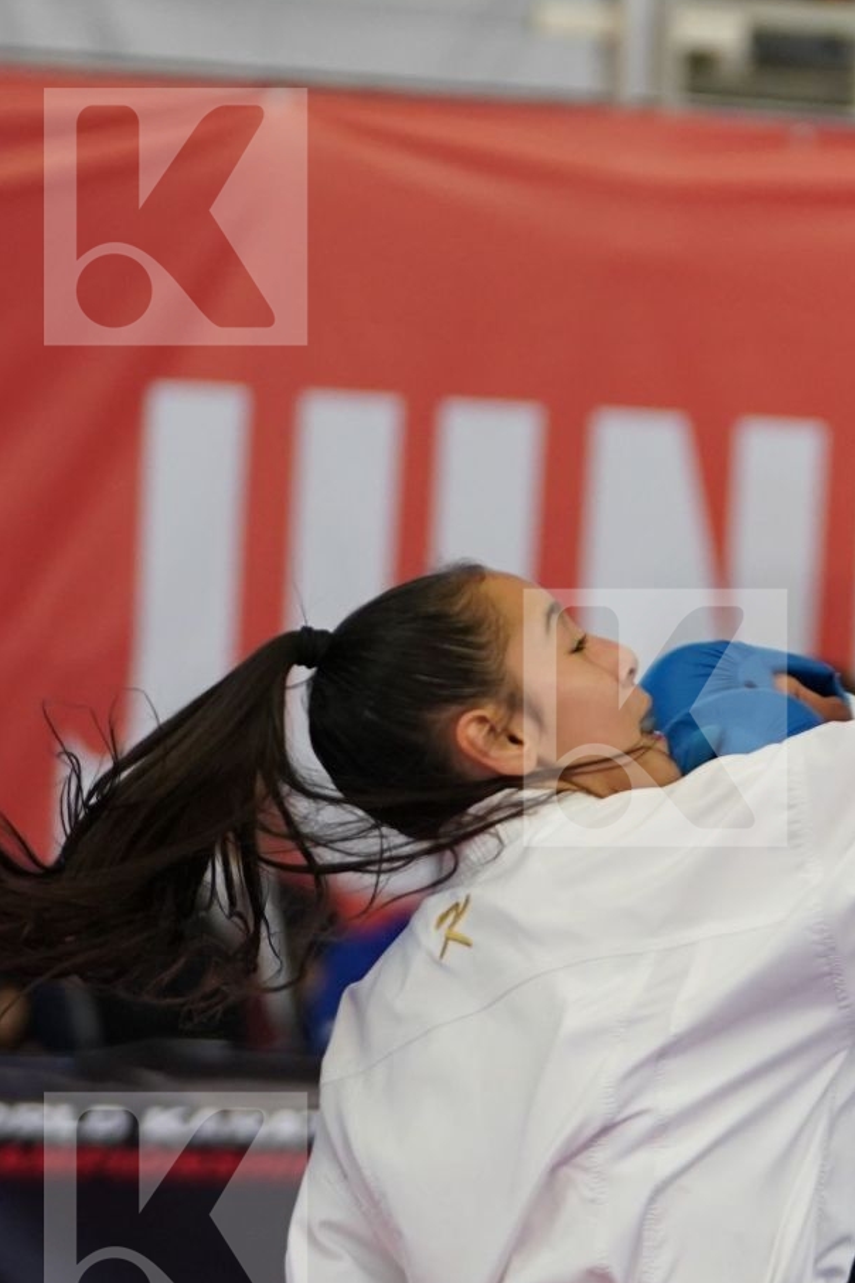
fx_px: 10900
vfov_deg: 6.7
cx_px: 1135
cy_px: 718
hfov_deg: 4.5
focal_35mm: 306
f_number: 2.8
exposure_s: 1/1000
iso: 1250
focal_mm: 103
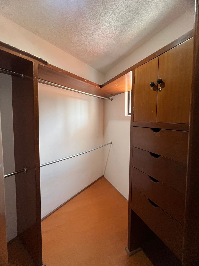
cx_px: 94
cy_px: 126
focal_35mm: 14
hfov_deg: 85.6
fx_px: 107
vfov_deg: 102.0
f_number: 1.8
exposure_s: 1/69
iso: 250
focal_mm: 1.57
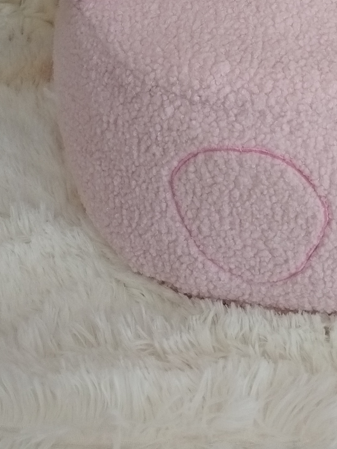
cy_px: -91
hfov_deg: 20.0
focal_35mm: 71
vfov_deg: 24.7
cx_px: 351
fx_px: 921
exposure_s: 1/100
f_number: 1.9
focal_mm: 4.95
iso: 500
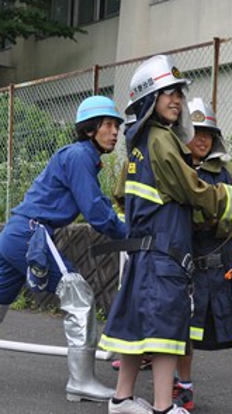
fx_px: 918
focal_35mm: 84
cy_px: 208
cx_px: 179
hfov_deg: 14.3
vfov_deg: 25.4
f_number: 8
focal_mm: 35
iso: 200
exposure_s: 1/250
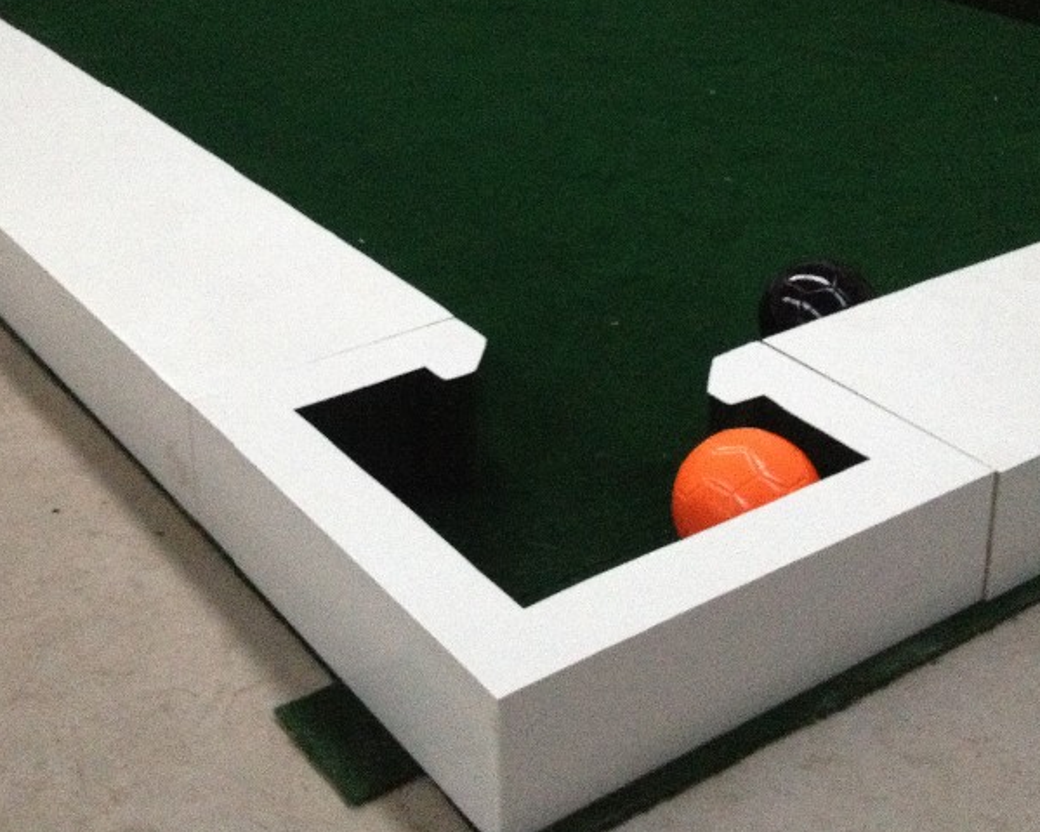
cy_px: 195
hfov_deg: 33.0
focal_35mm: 57
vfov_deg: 26.3
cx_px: 559
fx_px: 1754
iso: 640
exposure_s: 1/15
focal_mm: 4.28
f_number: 2.4
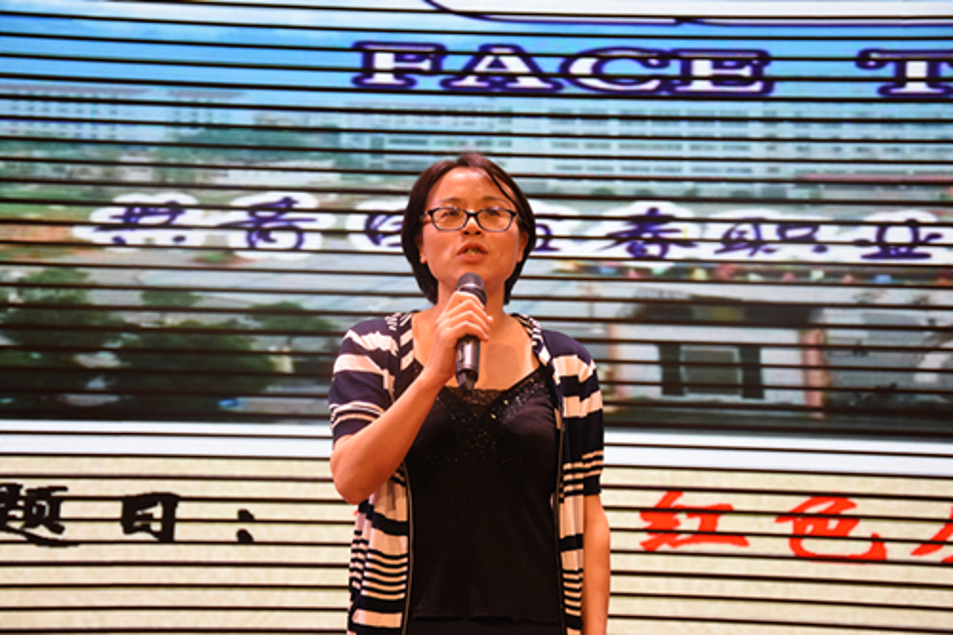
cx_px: 476
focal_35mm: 75
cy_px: 318
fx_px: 1985
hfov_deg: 27.0
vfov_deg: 18.2
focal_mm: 50
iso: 1250
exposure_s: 1/250
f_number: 4.8
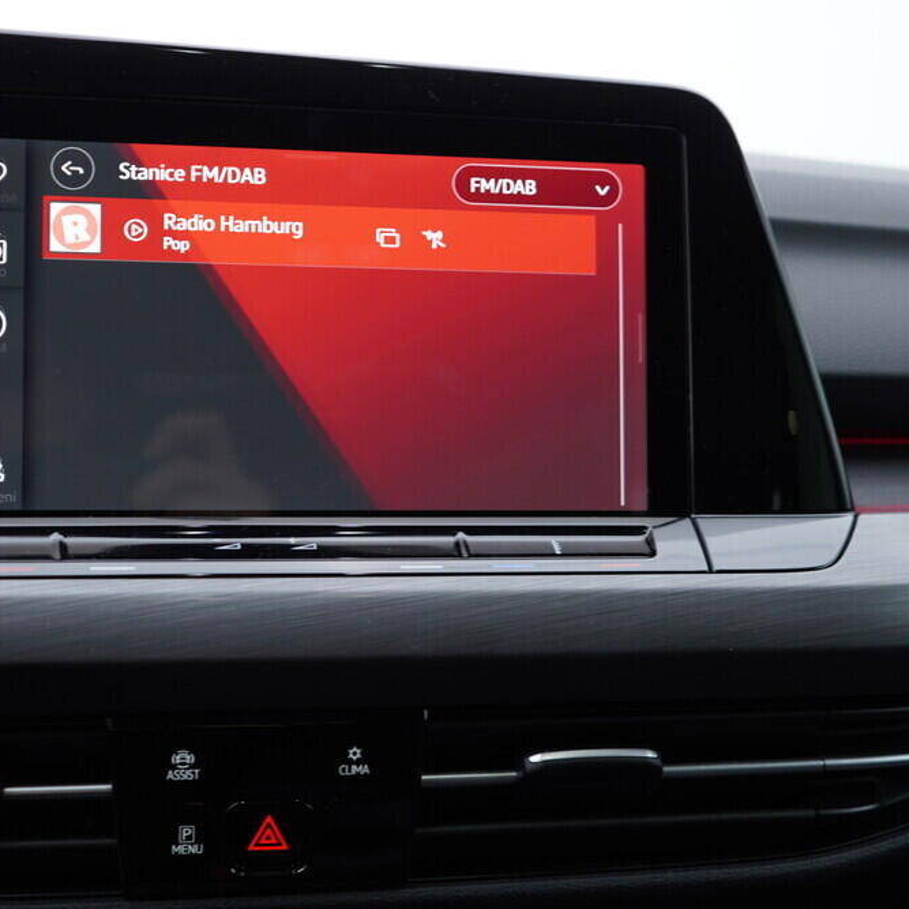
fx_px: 1396
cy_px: 449
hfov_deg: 35.6
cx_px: 292
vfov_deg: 36.1
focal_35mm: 47
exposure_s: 1/40
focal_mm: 24
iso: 125
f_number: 2.8
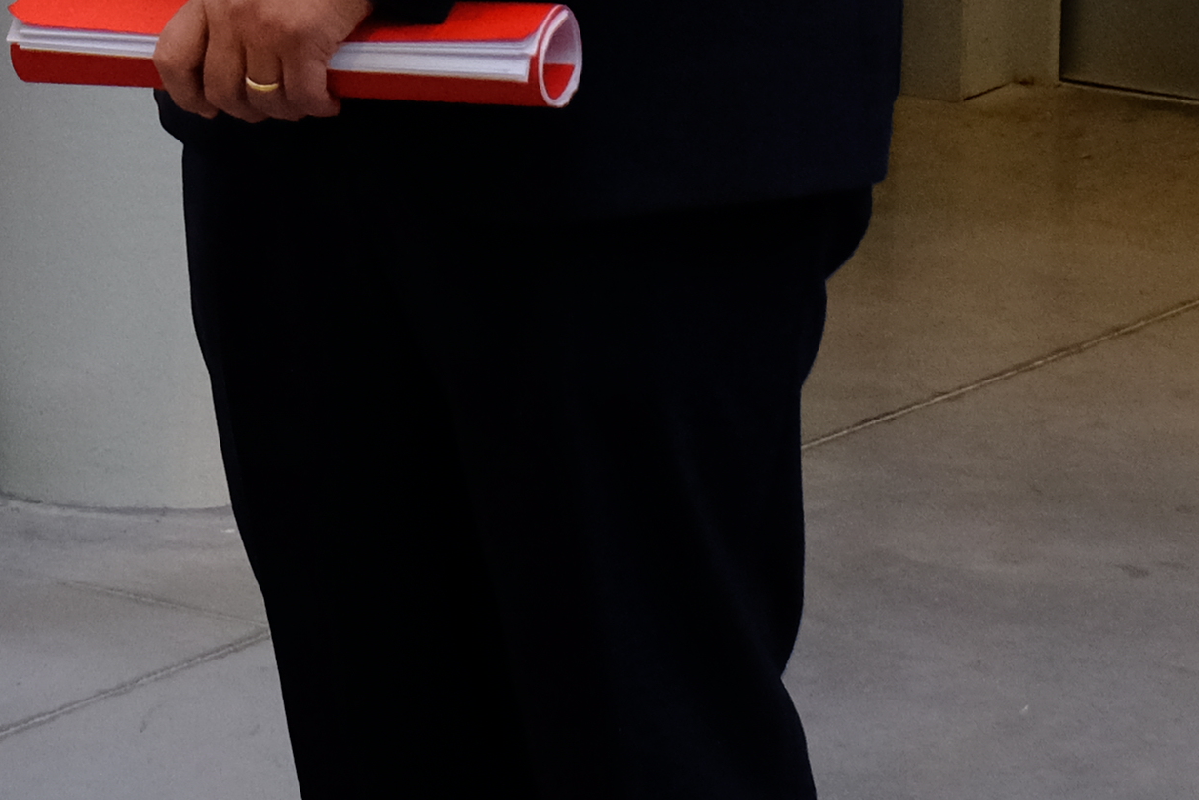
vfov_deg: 6.5
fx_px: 6829
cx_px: -98
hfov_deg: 9.9
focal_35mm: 205
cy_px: -769
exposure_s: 1/240
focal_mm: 27.9
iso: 1600
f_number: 4.5
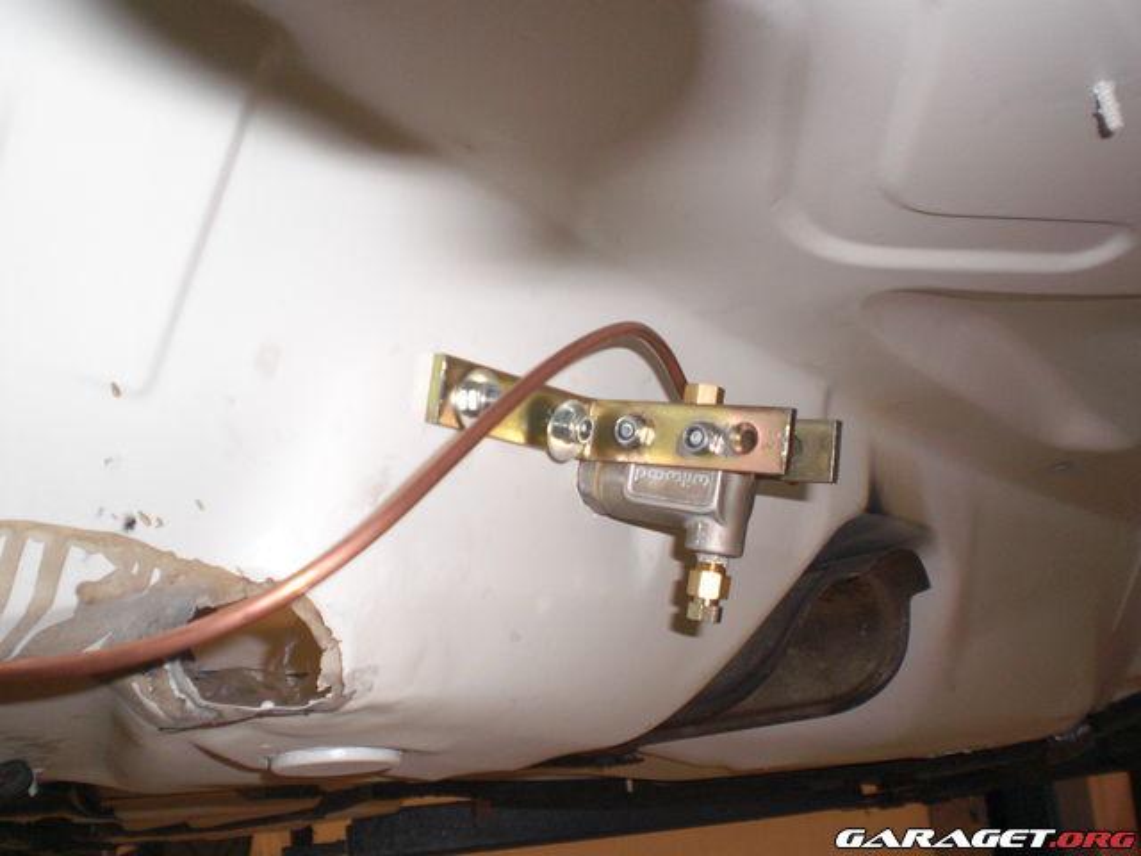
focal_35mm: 36
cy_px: 428
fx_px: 1187
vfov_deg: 39.7
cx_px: 570
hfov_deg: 51.4
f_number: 3.1
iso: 200
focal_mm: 6.3
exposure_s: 1/60
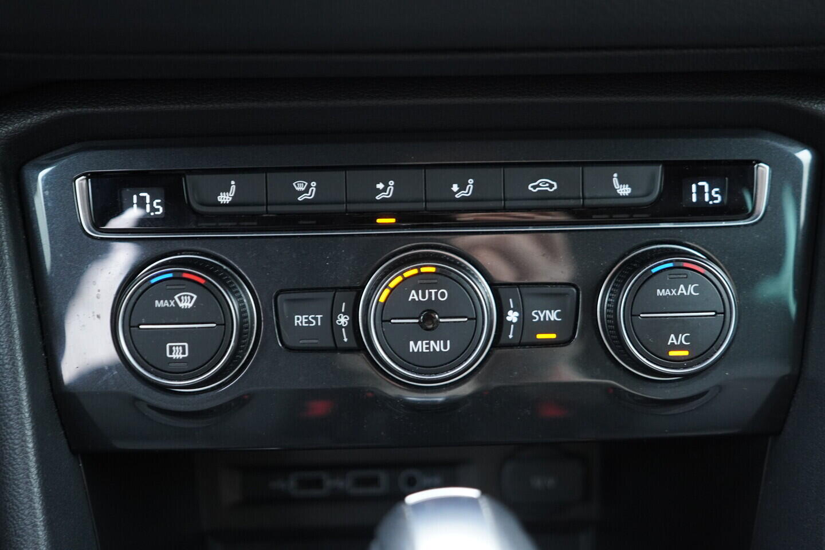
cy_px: 275
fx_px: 825
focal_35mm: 36
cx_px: 412
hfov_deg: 53.1
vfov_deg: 36.9
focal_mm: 24
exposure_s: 1/40
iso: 800
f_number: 2.8
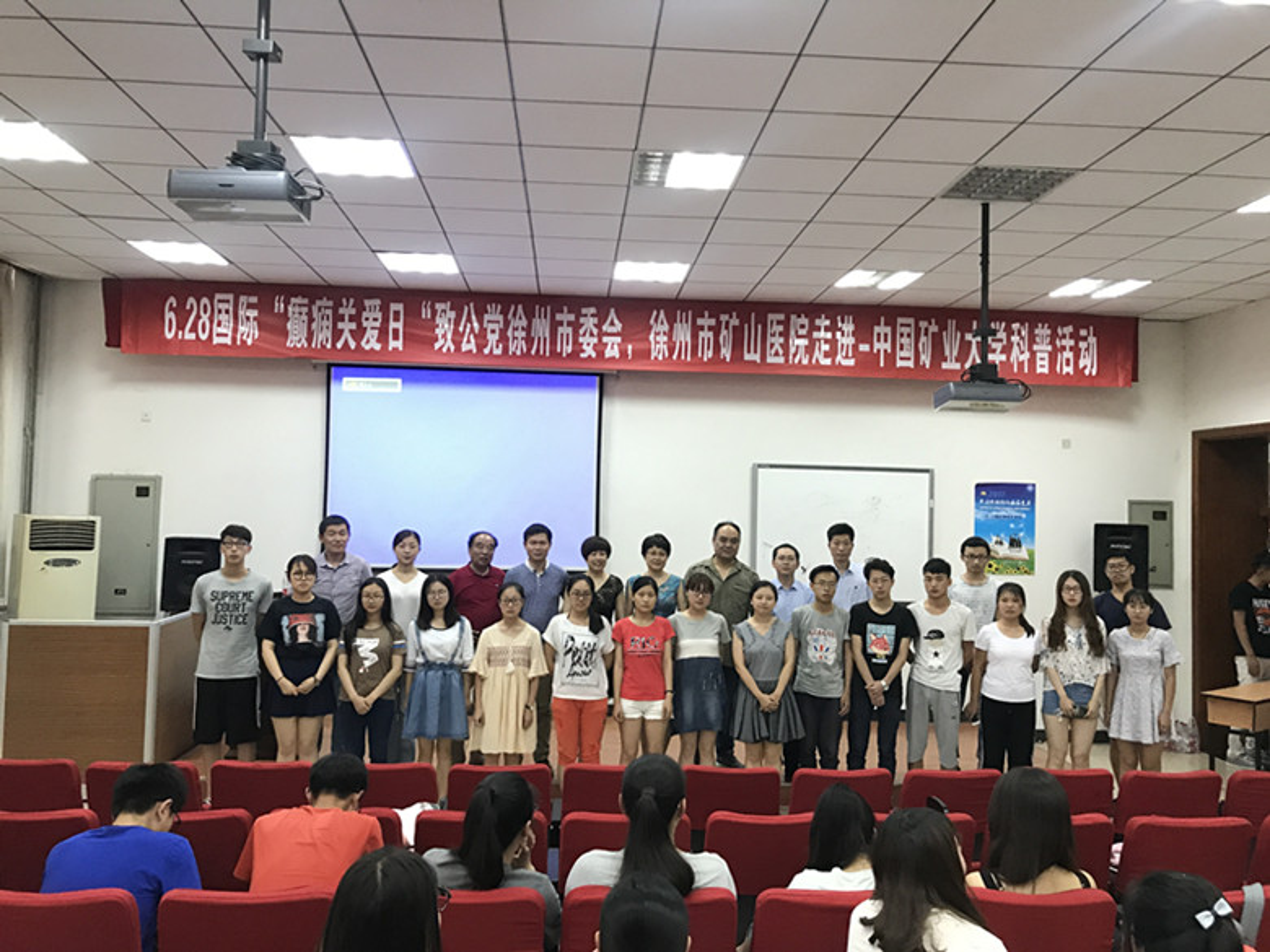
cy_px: 476
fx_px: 1027
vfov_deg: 49.7
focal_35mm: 28
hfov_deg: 63.4
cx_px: 635
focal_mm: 3.99
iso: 100
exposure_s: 1/17
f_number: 1.8
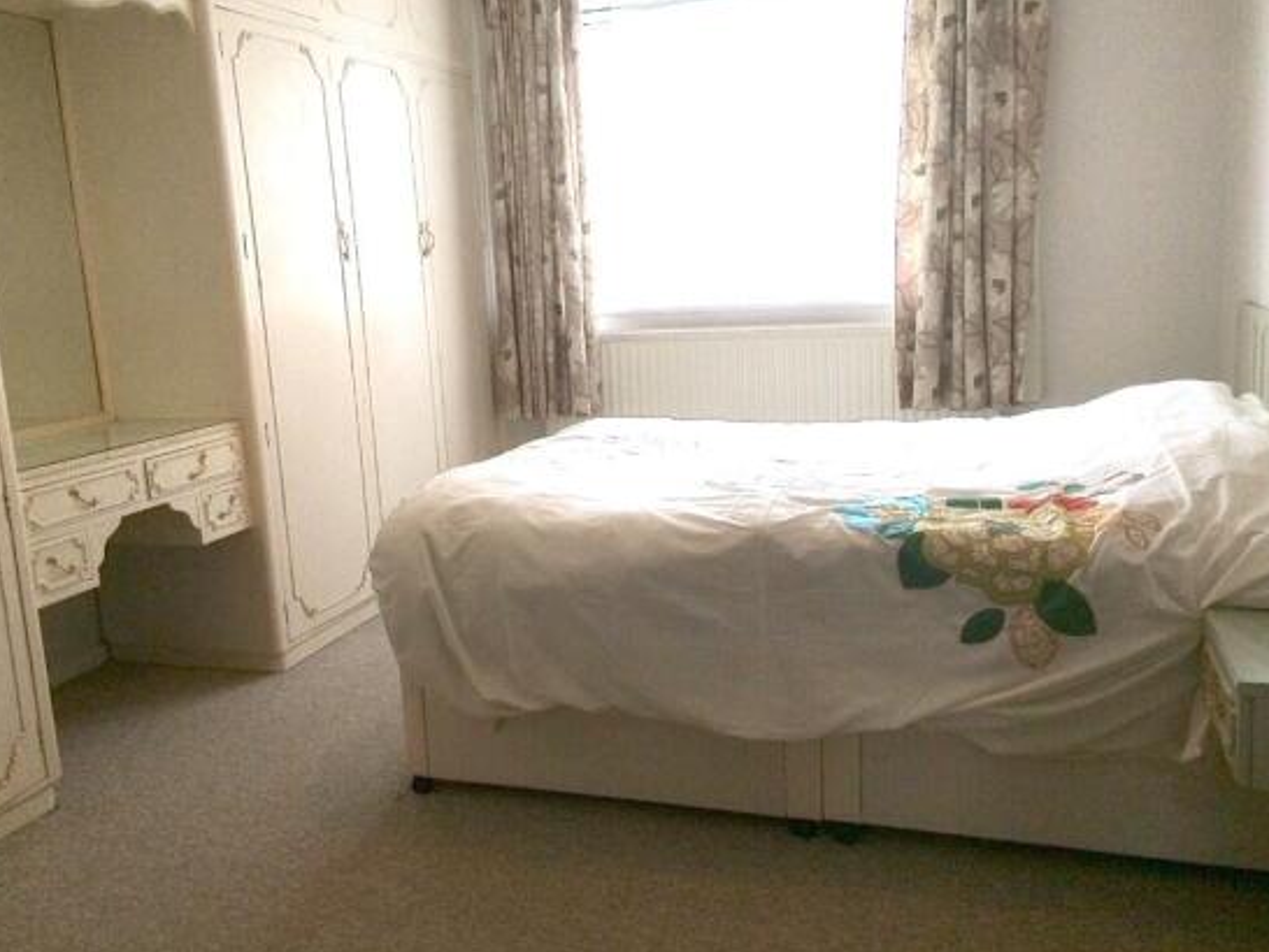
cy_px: 466
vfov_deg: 44.2
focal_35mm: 32
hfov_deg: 56.8
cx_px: 629
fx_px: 1174
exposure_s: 1/30
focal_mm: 4.12
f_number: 2.2
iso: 64
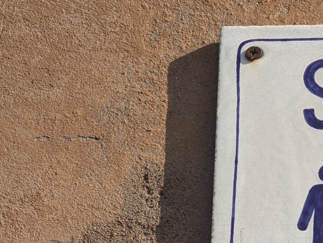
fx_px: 2952
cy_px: 295
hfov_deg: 6.2
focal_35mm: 316
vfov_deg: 4.7
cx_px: 427
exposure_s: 1/429
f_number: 3.5
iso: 33
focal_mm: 19
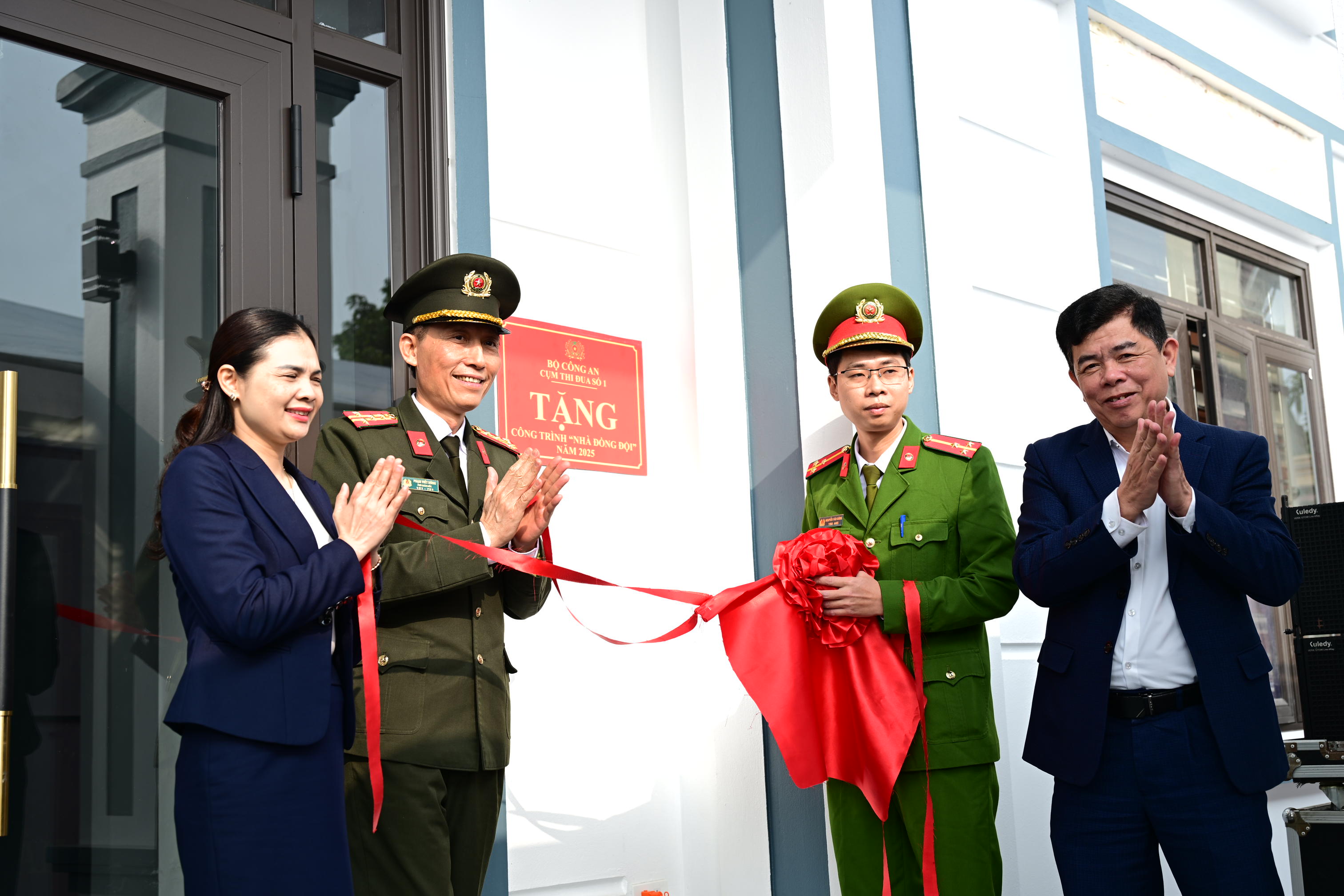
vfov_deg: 31.9
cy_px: 448
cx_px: 672
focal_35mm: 42
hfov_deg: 46.4
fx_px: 1568
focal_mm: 42
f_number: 4
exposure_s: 1/160
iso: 50
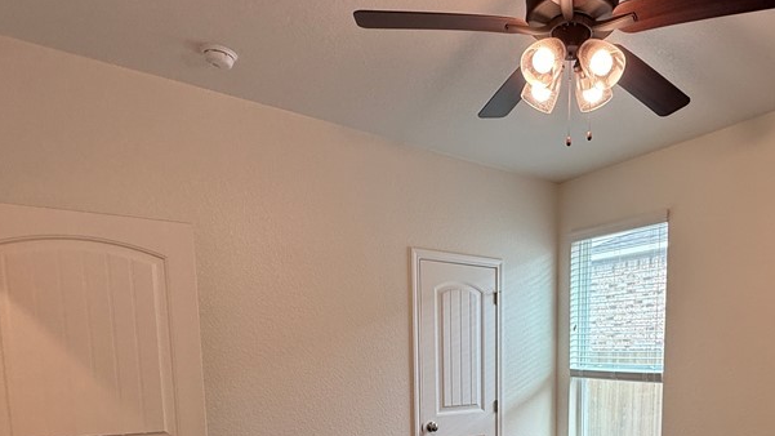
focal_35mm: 26
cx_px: 530
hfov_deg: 69.4
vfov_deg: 40.3
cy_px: 409
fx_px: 534
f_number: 2.2
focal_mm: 2.22
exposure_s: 1/120
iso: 80
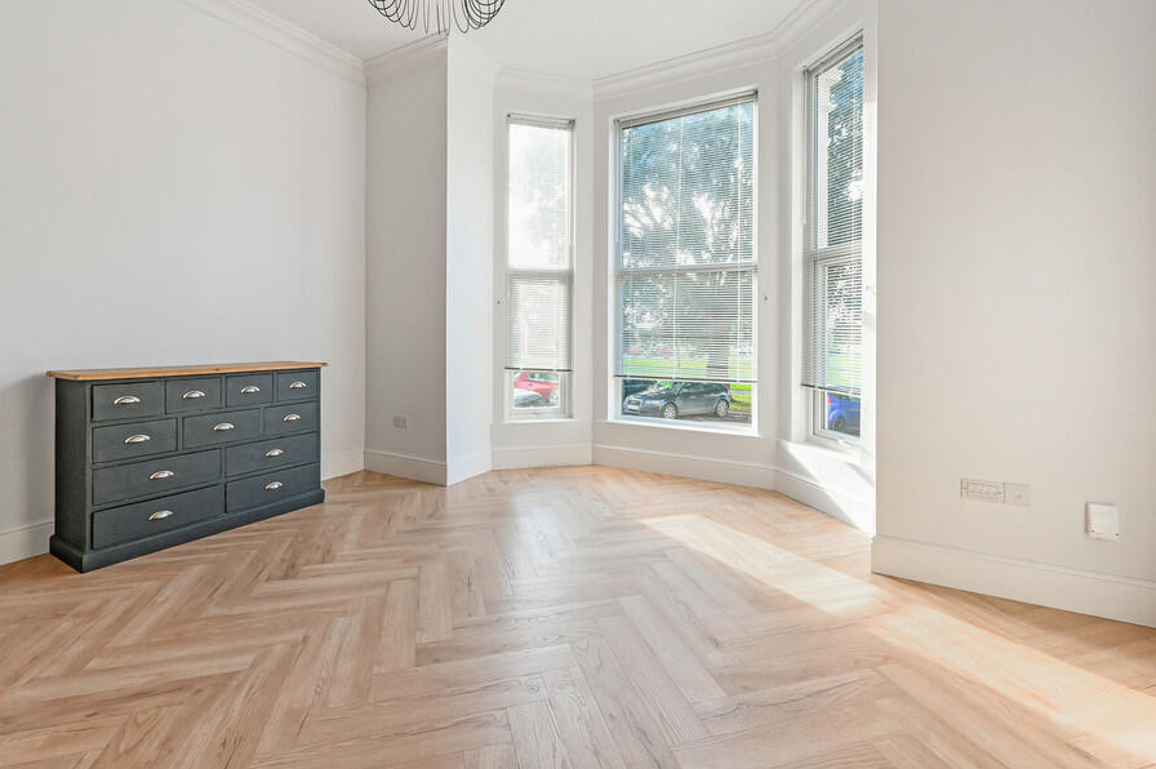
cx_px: 569
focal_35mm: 16
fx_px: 513
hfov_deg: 96.8
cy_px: 343
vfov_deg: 73.4
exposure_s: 1/30
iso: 400
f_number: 9
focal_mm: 14
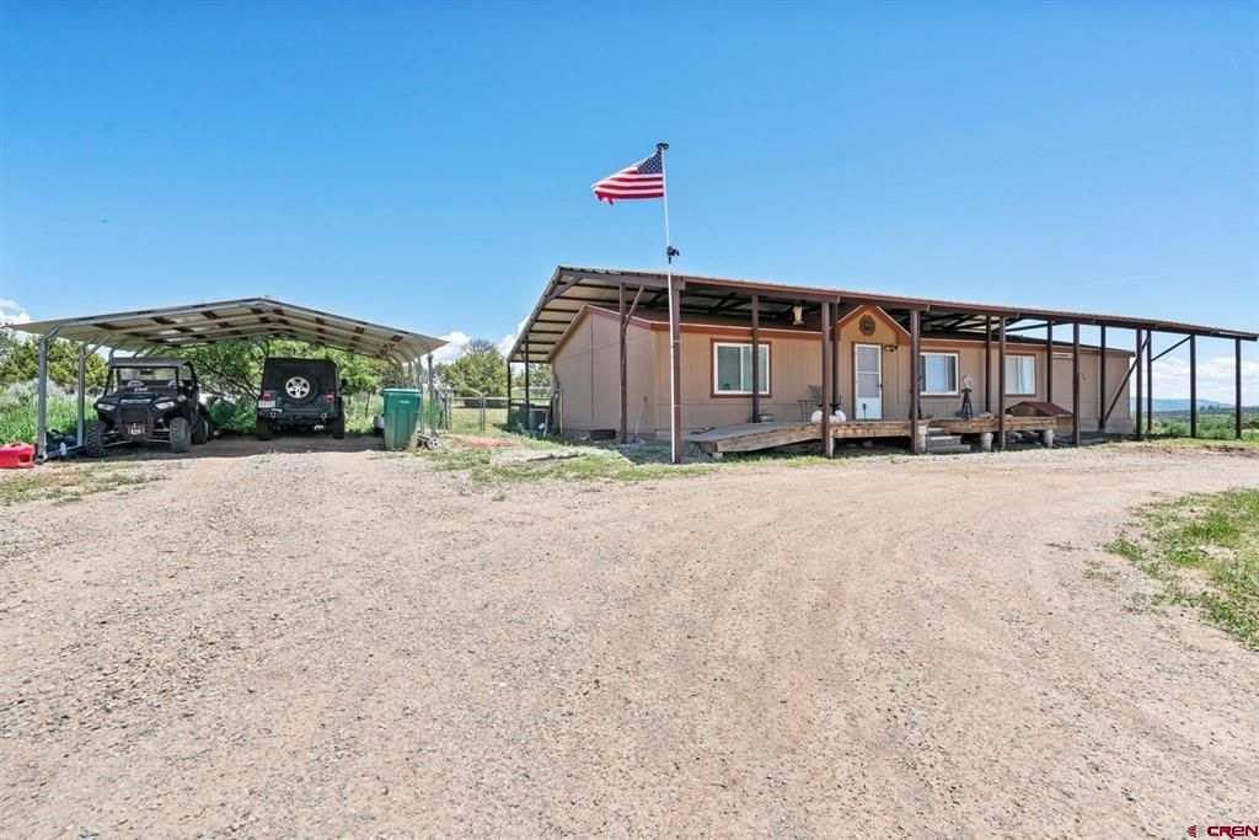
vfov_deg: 73.8
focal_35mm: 16
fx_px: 560
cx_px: 630
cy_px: 420
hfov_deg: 96.7
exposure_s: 1/250
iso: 400
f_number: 8
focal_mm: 16
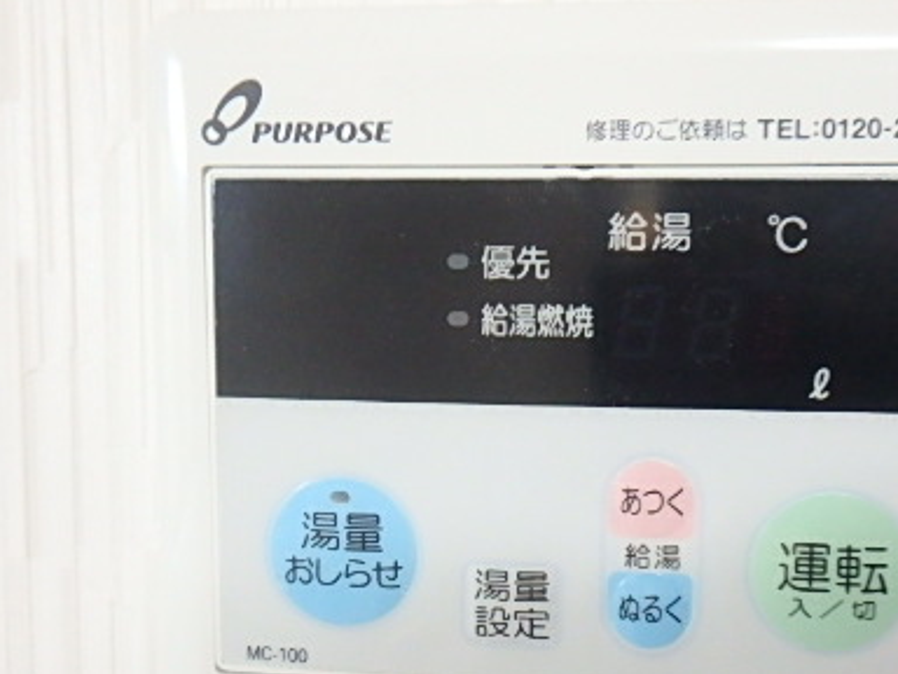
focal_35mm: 35
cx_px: 580
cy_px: 407
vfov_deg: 40.5
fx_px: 908
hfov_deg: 51.9
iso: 800
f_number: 3.5
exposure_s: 1/20
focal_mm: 3.7
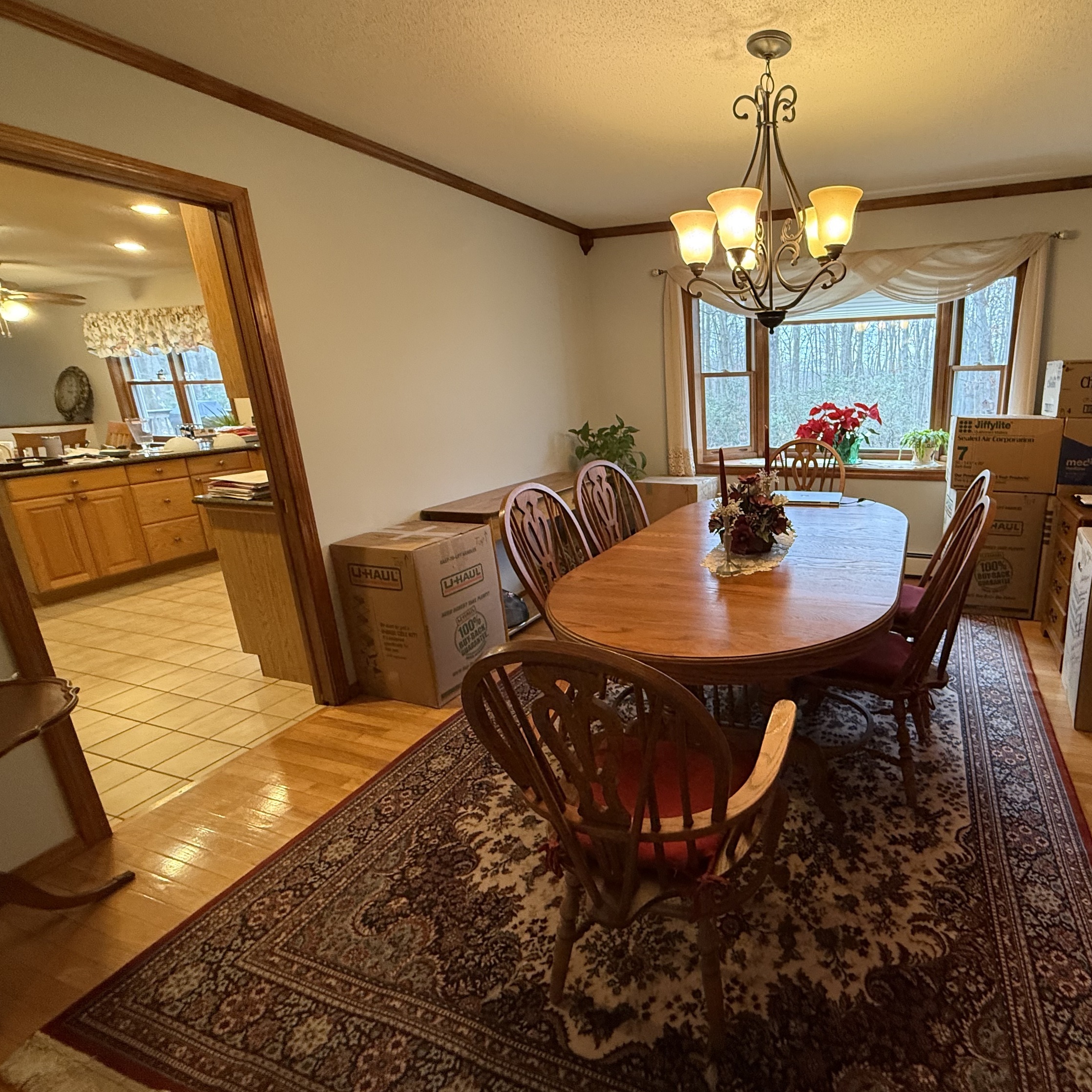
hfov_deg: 81.2
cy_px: 538
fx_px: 607
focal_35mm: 17
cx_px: 727
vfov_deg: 84.0
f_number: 2.2
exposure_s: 1/60
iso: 400
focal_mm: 2.22
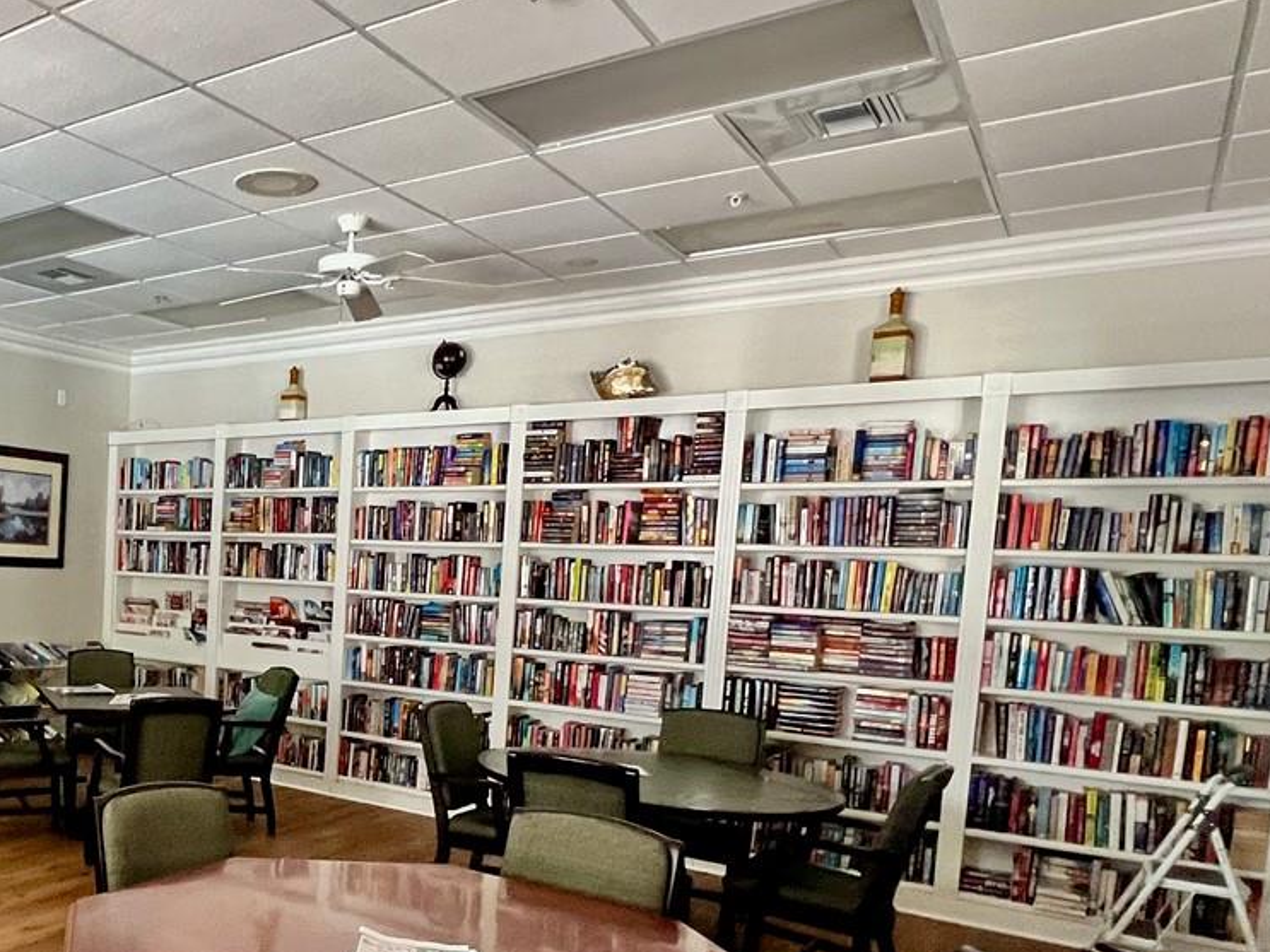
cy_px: 636
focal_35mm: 28
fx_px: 1027
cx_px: 106
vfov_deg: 48.9
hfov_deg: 54.5
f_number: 1.8
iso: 500
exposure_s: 1/60
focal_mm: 1.57
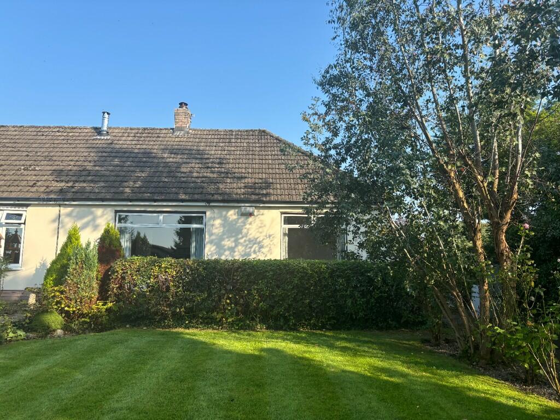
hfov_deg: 67.3
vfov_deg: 53.1
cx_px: 280
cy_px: 210
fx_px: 421
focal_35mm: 26
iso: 50
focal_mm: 5.96
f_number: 1.6
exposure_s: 1/1279
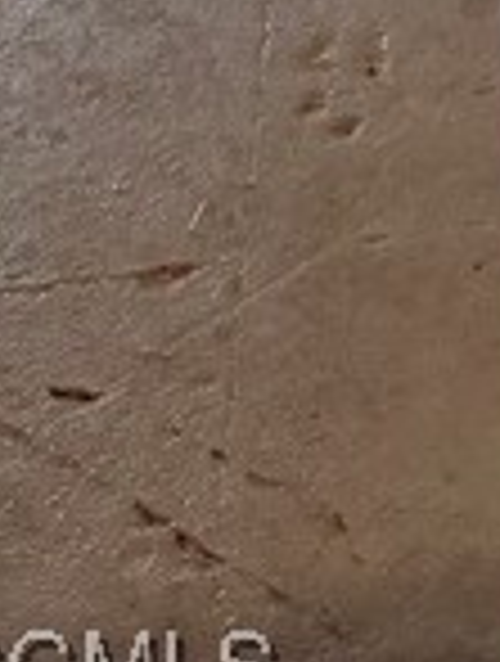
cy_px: -959
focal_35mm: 125
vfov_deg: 12.3
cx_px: 1144
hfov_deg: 10.5
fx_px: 2397
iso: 800
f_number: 1.78
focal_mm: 6.86
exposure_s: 1/40
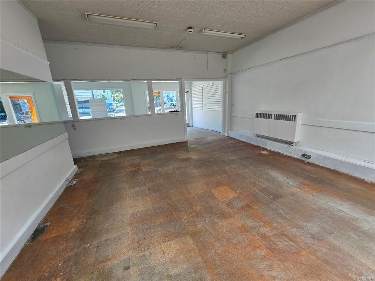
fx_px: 141
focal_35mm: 13
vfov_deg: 89.9
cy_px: 140
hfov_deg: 106.2
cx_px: 188
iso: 64
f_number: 1.9
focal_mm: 2.2
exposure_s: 1/120
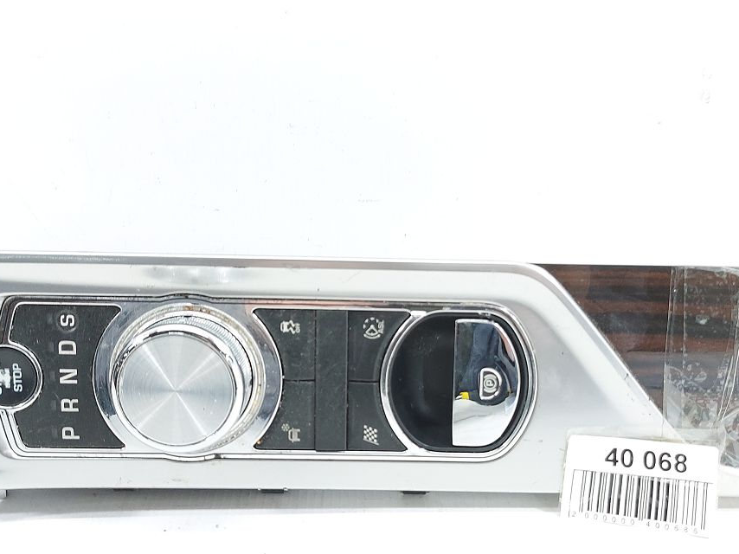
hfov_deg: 47.9
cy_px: 331
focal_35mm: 39
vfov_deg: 36.7
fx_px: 832
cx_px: 381
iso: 100
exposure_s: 1/50
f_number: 1.8
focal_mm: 5.23
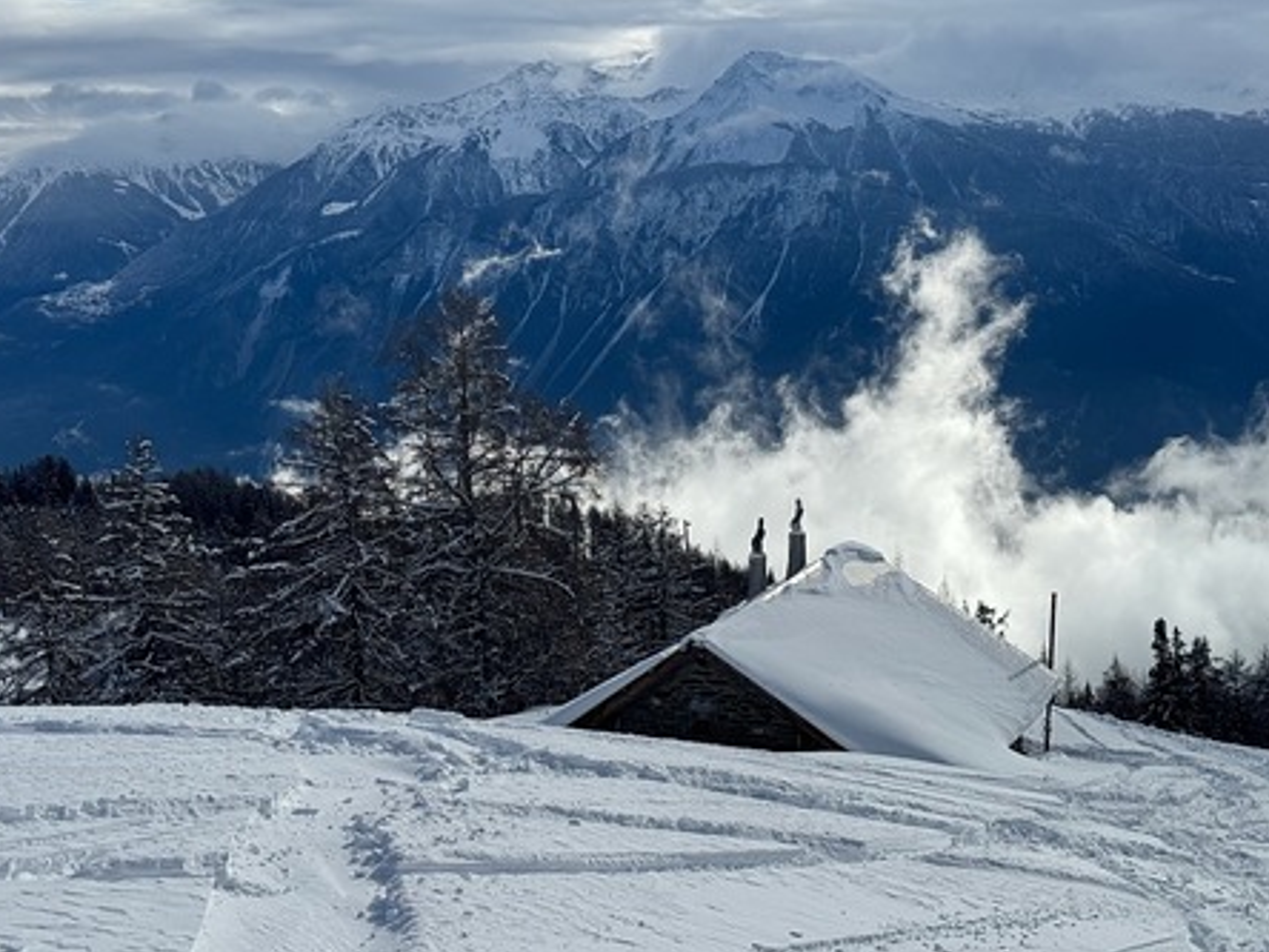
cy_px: 487
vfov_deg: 27.0
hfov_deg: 35.5
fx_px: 1980
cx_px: 675
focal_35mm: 54
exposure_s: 1/12500
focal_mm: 6.86
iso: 64
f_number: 1.78
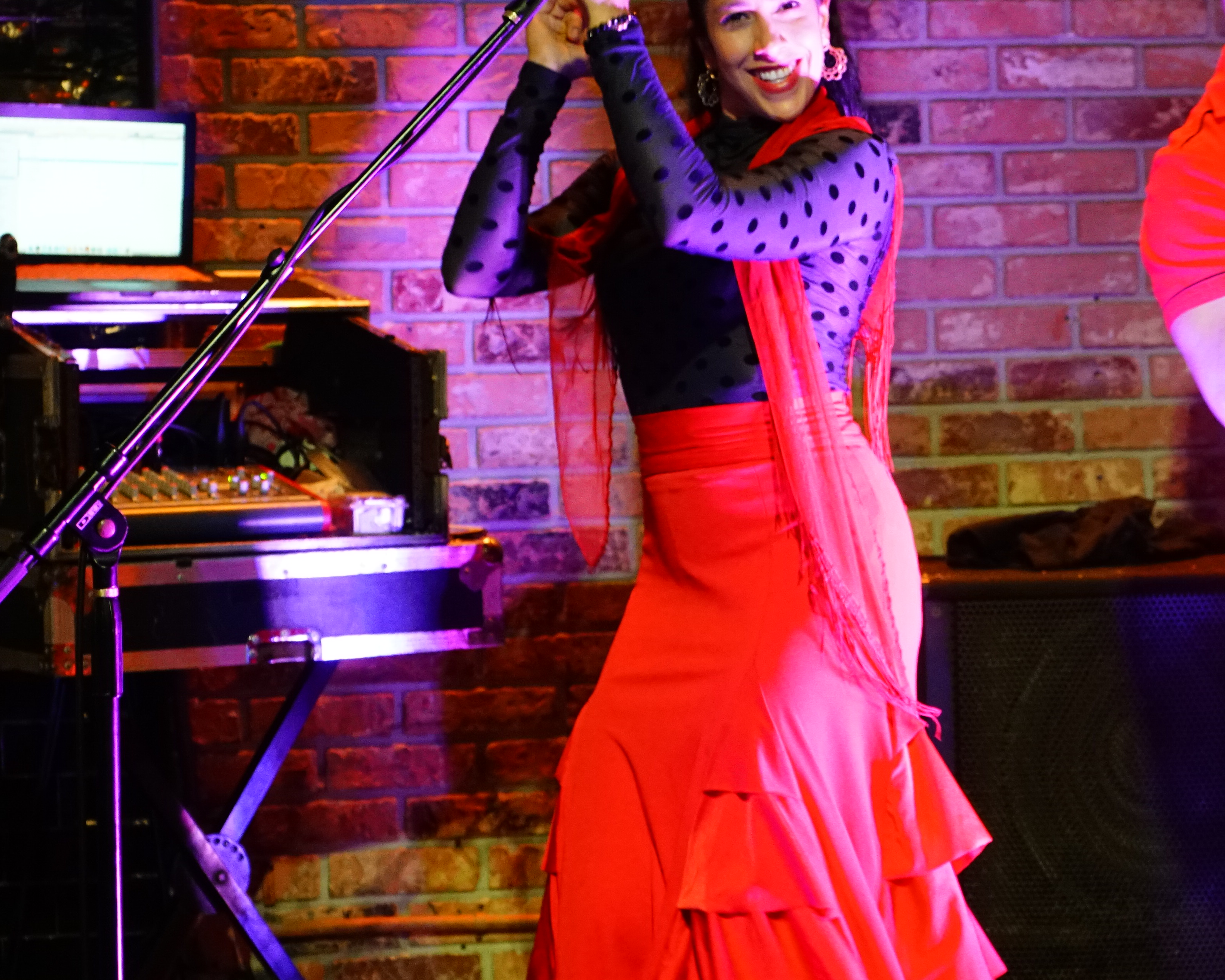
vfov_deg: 15.2
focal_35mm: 101
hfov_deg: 18.9
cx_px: 881
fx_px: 3662
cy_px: 399
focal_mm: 43
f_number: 4.5
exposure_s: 1/80
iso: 3200
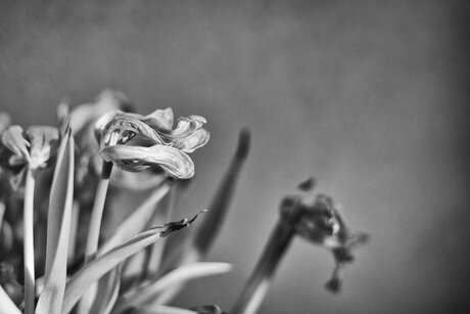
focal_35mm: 50
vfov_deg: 27.0
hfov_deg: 39.6
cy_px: 157
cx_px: 235
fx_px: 653
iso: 320
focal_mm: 50
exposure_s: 1/1250
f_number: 2
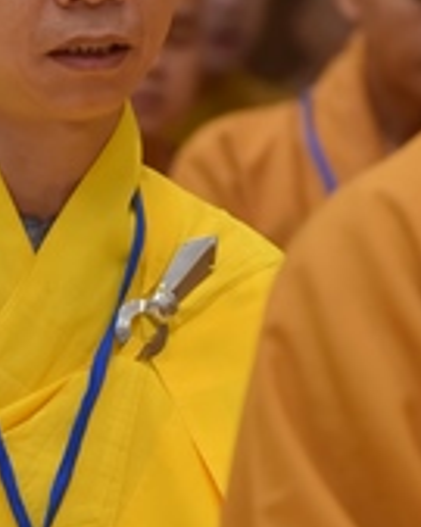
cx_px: -78
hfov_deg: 3.6
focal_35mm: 434
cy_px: 371
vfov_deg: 4.5
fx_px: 6766
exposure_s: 1/160
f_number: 4.5
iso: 1250
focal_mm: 120
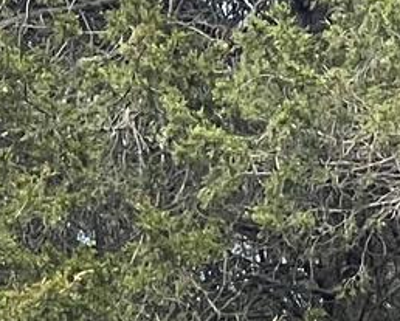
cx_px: -288
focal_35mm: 596
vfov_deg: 2.6
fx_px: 7064
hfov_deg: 3.2
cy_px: 457
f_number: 2.8
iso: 32
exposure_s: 1/147
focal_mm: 9
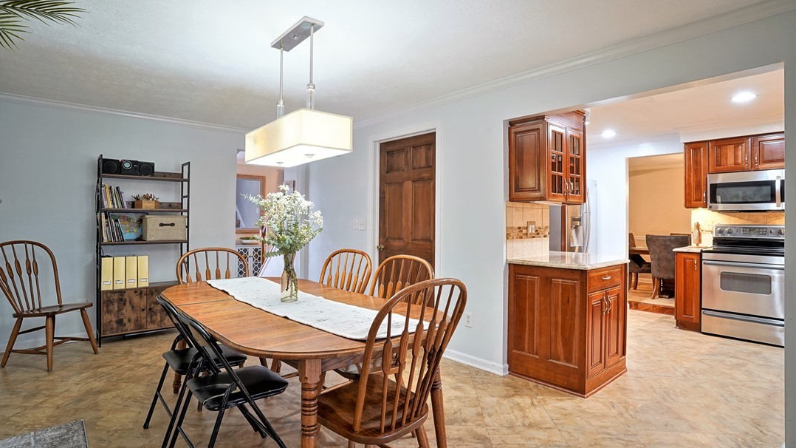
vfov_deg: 58.3
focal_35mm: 19
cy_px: 214
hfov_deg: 89.6
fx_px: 401
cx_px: 397
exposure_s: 1
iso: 640
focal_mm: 18
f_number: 8
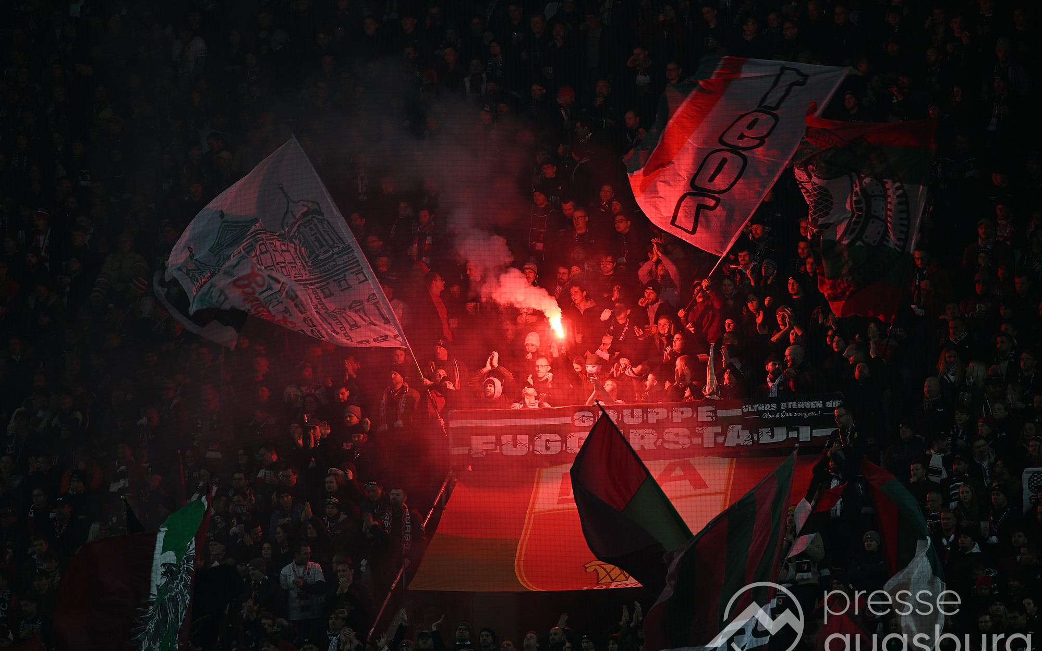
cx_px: 521
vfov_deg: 3.2
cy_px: 334
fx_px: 11587
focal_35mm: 408
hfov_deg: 5.1
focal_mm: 400
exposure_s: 1/200
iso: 400
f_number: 4.5
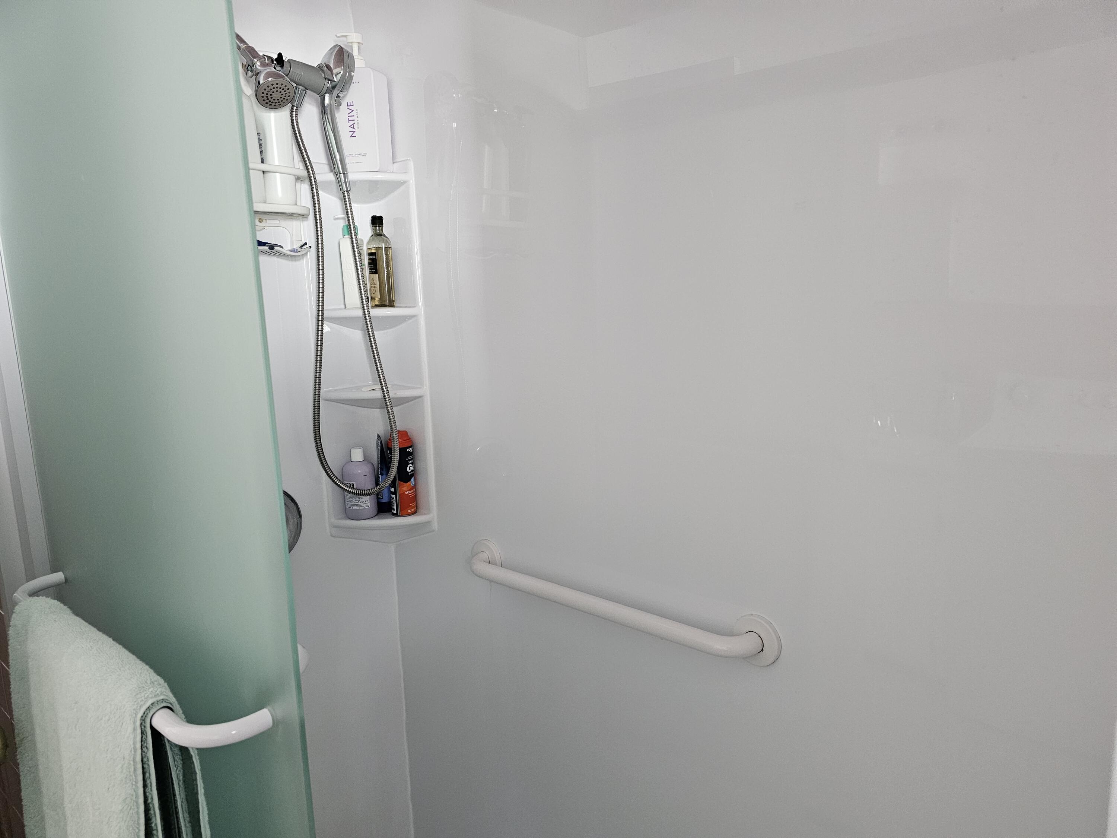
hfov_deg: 73.9
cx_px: 558
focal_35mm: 23
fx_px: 742
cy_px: 419
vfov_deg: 58.9
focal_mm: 6.3
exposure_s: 1/100
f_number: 1.7
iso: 800
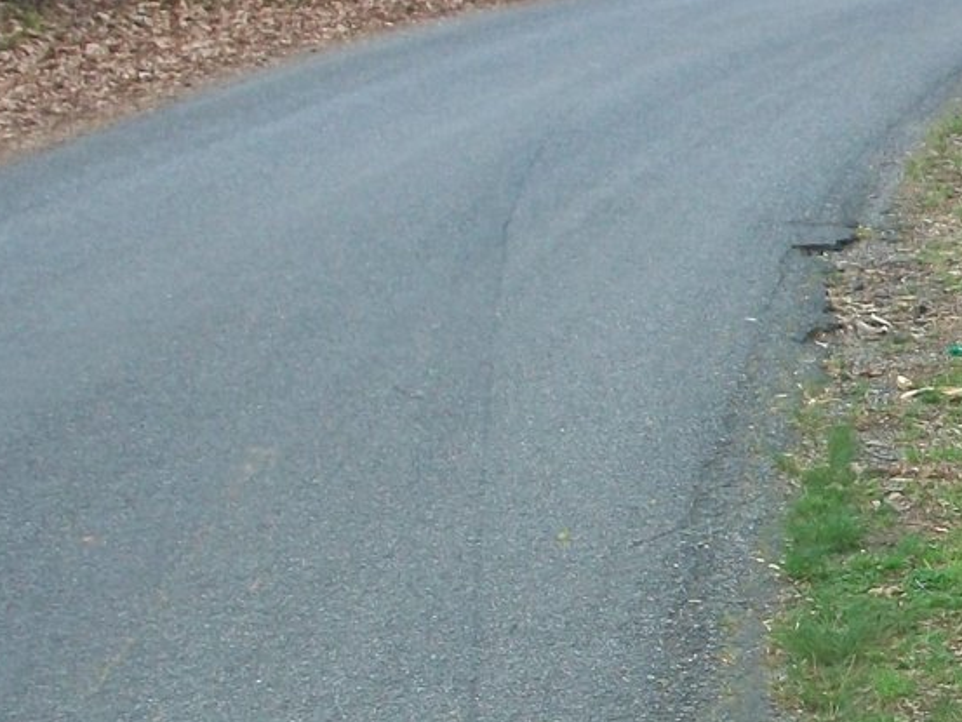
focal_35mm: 115
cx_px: 1295
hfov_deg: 16.1
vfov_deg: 12.8
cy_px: 568
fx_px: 3197
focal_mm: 7.1
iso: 80
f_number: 3.2
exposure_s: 1/80
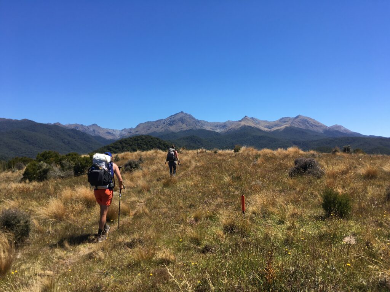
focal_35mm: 29
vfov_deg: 48.2
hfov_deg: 61.7
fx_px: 327
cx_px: 195
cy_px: 146
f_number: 2.2
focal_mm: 4.15
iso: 25
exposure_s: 1/1326
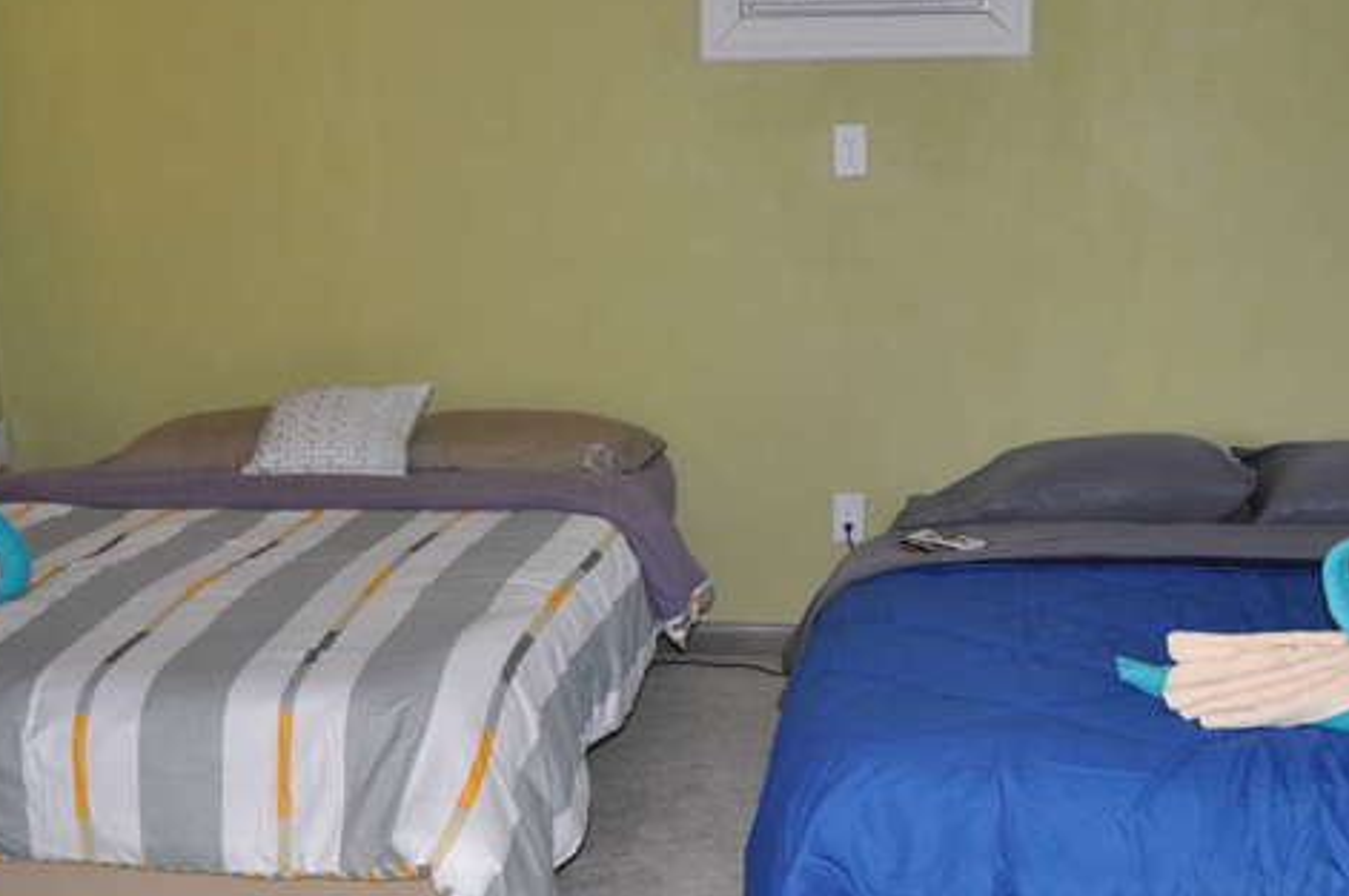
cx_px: 736
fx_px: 1647
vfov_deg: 30.2
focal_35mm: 44
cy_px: 621
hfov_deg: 44.5
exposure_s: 1/60
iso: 400
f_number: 3.5
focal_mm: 18
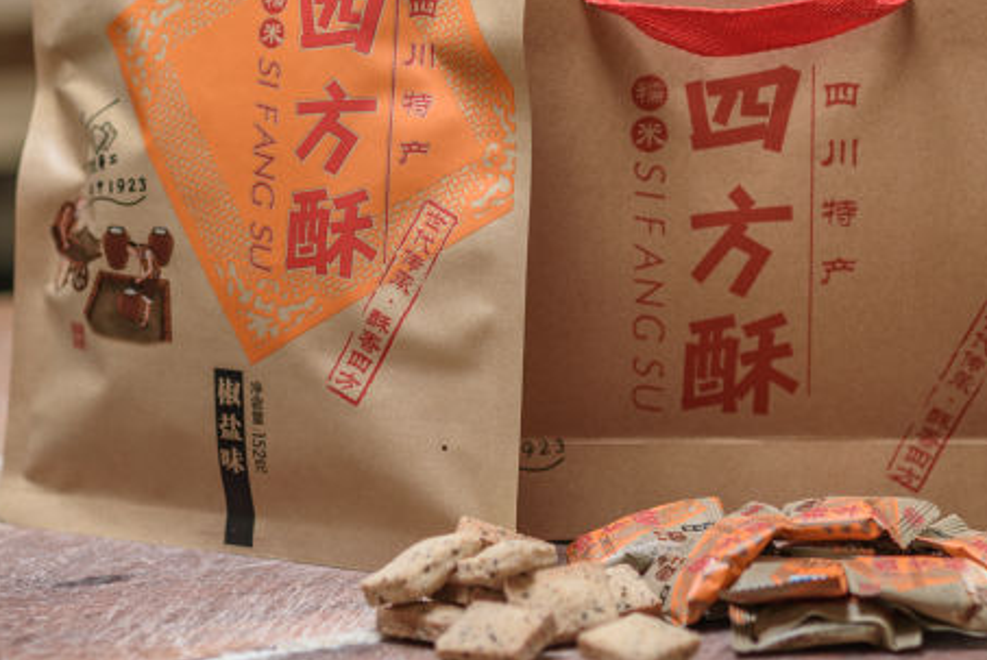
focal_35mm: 150
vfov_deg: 9.2
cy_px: 181
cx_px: 549
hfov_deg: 13.7
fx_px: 4116
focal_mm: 85
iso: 125
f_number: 2.8
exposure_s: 1/200
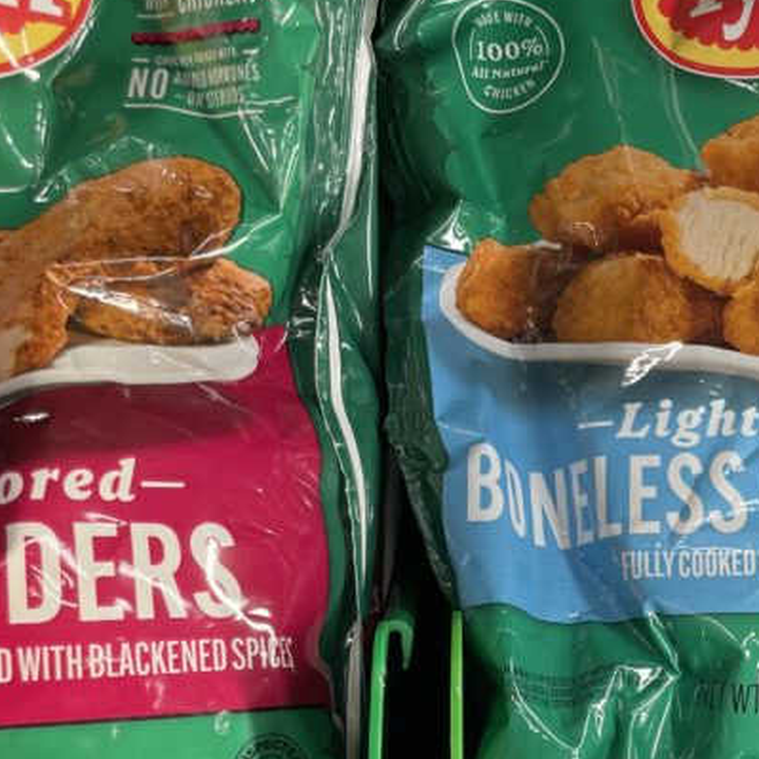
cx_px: 710
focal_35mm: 59
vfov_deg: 28.3
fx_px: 1464
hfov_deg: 27.8
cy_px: 641
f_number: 1.6
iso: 80
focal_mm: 4.2
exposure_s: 1/121
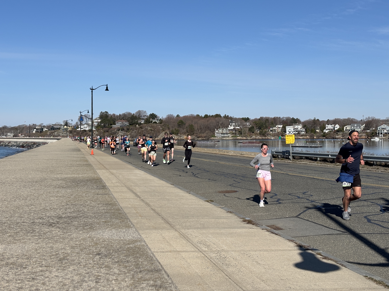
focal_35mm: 52
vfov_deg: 28.0
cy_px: 146
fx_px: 584
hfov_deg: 36.8
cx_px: 194
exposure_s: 1/4630
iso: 40
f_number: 1.6
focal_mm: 5.96
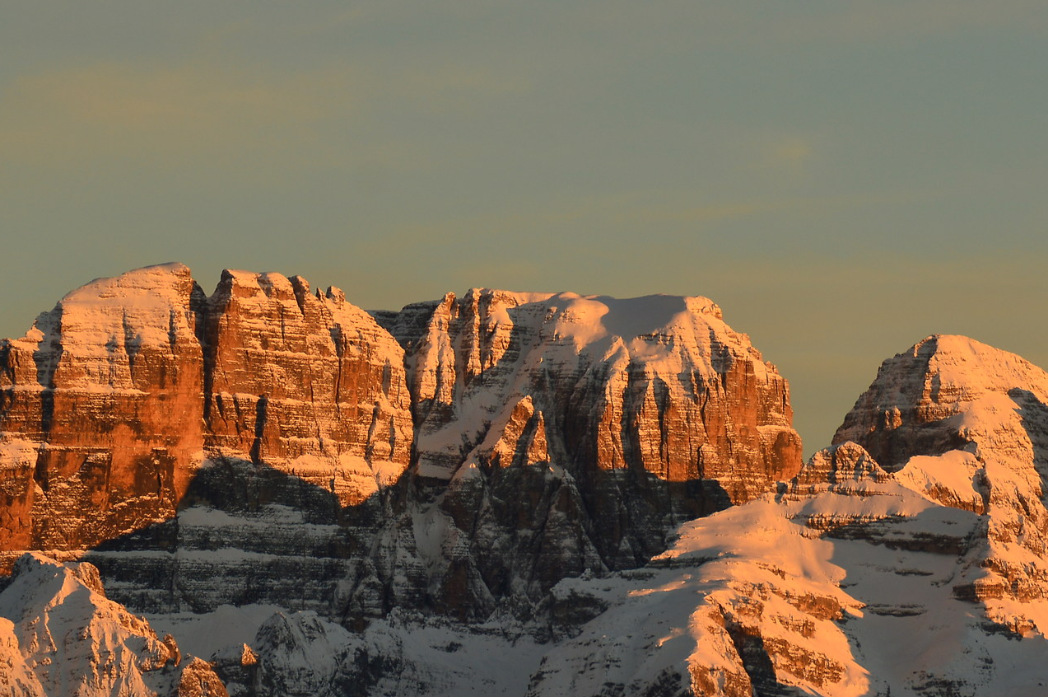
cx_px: 734
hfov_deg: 6.9
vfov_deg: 4.6
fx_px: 8635
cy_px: 614
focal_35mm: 297
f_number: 8
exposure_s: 1/125
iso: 100
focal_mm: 105
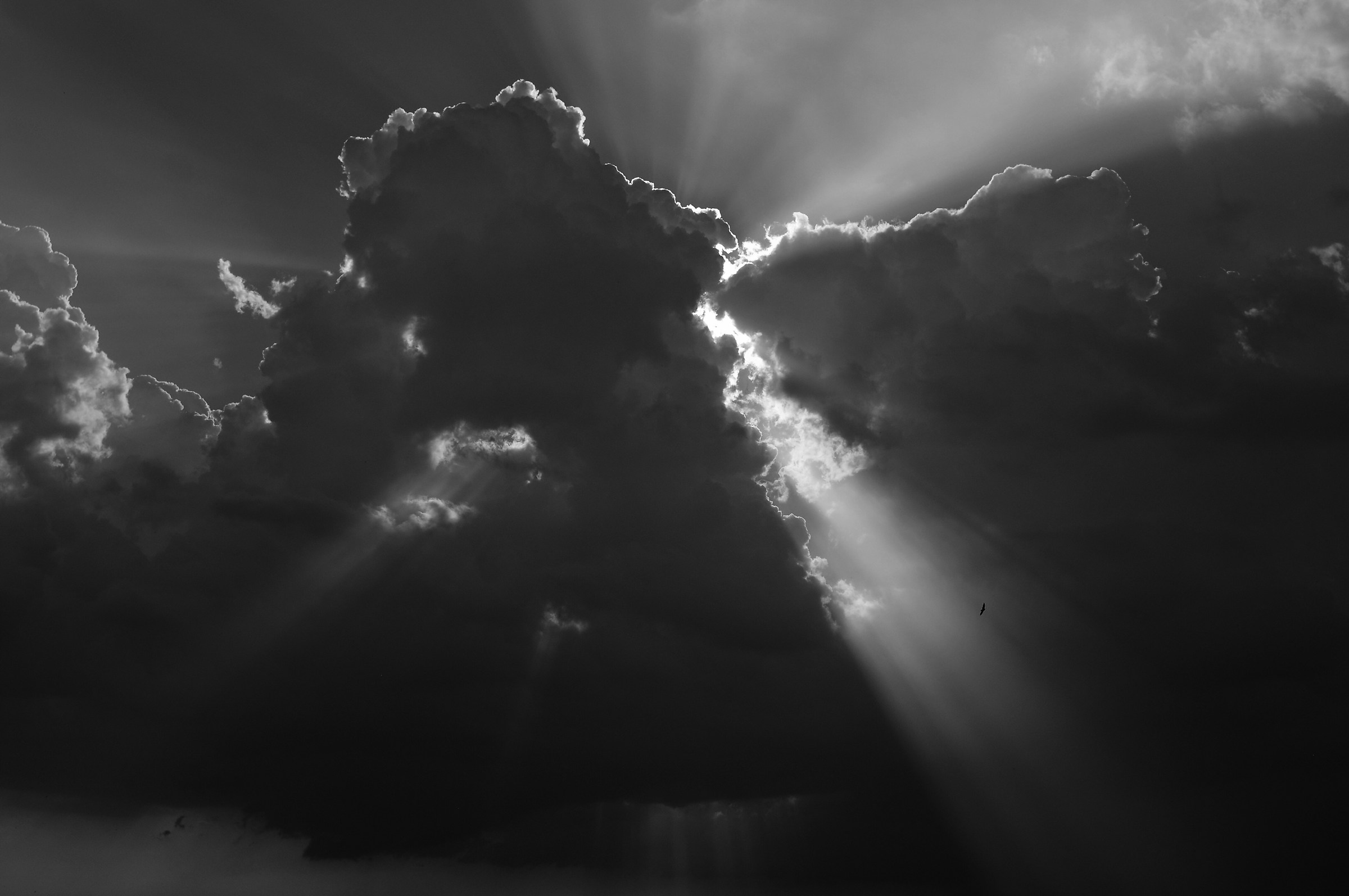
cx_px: 674
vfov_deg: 31.8
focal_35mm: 42
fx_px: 1572
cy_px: 448
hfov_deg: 46.4
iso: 200
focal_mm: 28
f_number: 2.5
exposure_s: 1/1600
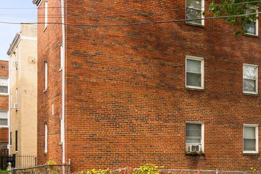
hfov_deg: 34.7
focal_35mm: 52
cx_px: 260
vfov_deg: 25.9
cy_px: 103
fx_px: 378
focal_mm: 15
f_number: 10
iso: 200
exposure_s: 1/100
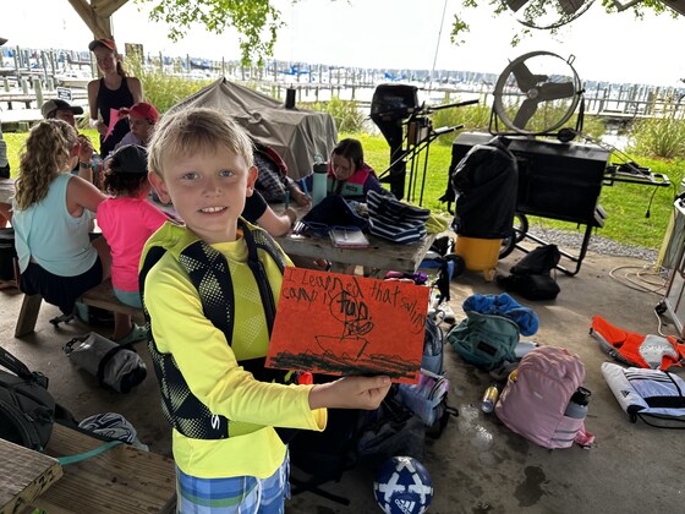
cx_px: 342
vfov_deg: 56.8
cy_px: 257
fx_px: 475
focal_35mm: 24
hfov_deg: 71.6
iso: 80
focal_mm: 6.86
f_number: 1.78
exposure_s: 1/179
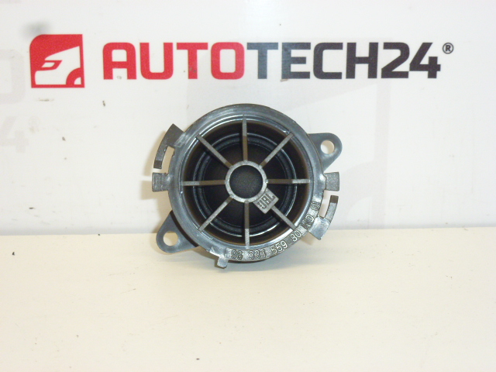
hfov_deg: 33.8
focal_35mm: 57
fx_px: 817
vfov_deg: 25.7
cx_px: 248
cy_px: 186
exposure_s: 1/250
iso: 400
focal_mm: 10.1
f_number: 4.4
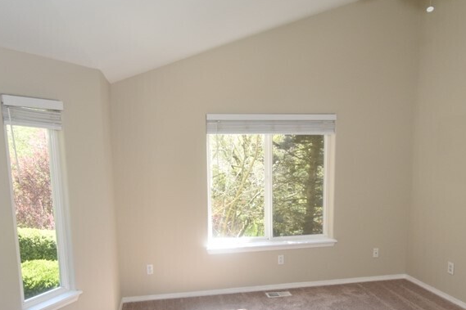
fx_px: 349
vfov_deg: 47.7
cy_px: 182
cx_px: 226
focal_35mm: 27
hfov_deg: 67.4
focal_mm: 10
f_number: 4.5
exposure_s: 1/160
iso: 800
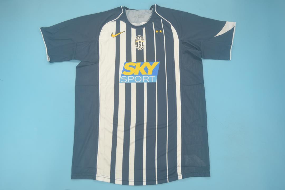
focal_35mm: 33
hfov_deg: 57.2
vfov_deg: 40.0
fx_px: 261
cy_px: 95
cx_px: 142
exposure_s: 1/80
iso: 200
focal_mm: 22
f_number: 3.8
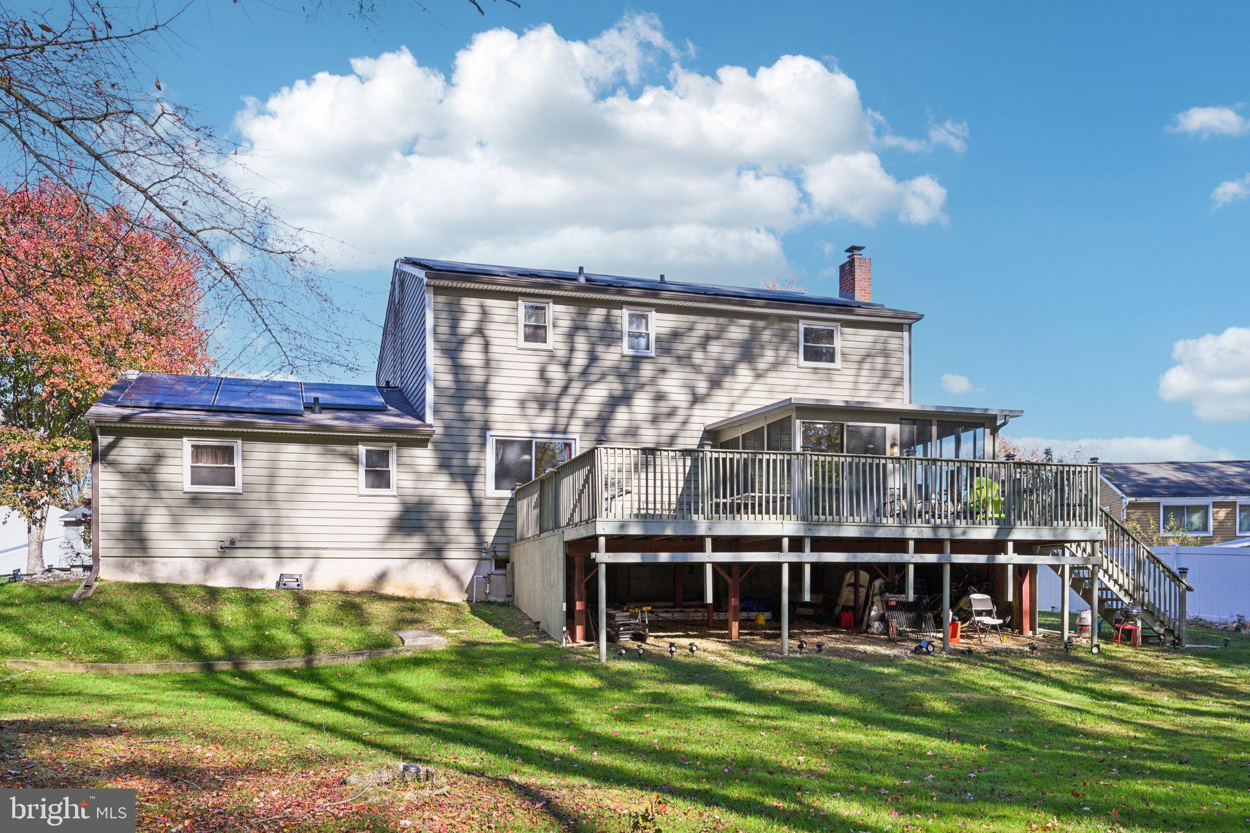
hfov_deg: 64.6
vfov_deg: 45.7
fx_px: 989
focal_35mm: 28
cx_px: 625
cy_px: 416
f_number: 8
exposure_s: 1/320
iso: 400
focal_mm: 28.5
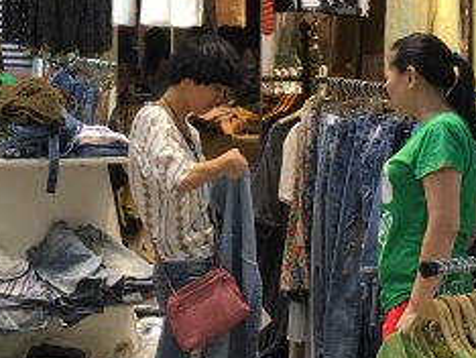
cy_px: 0
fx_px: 1363
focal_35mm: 99
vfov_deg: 14.7
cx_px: 114
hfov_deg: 19.7
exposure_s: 1/33
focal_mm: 4.15
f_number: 2.2
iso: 25
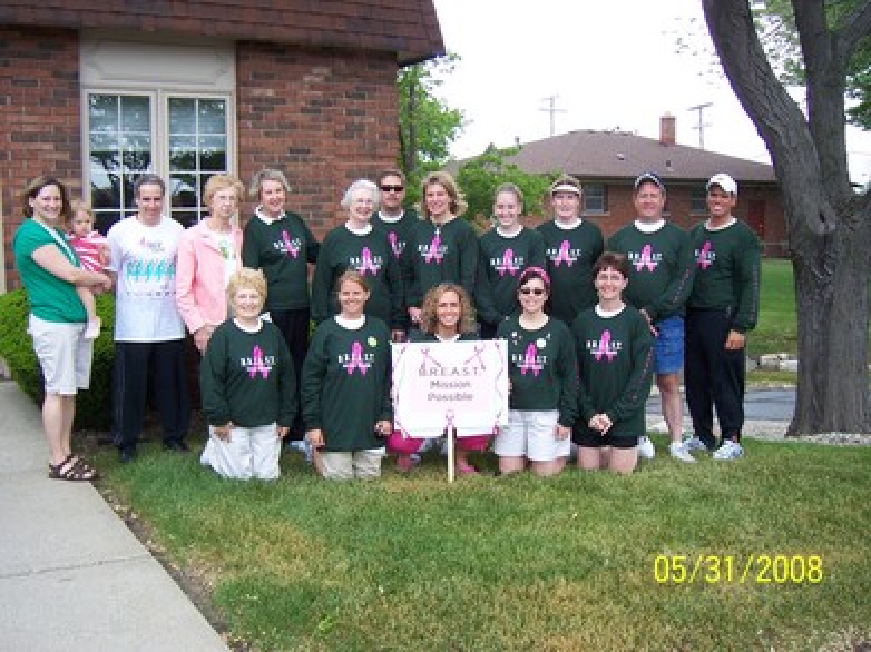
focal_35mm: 36
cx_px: 436
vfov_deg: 39.6
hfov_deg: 51.4
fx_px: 906
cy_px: 326
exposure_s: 1/250
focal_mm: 6
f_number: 3
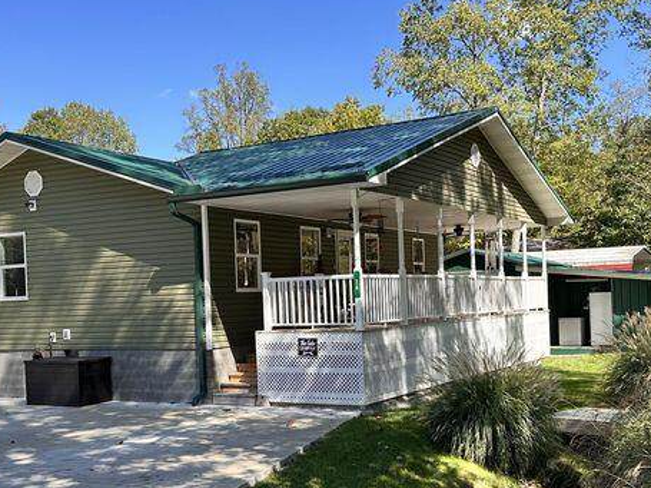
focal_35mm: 45
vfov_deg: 32.0
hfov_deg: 42.1
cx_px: 344
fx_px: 846
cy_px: 305
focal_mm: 6.86
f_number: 1.78
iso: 80
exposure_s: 1/1916
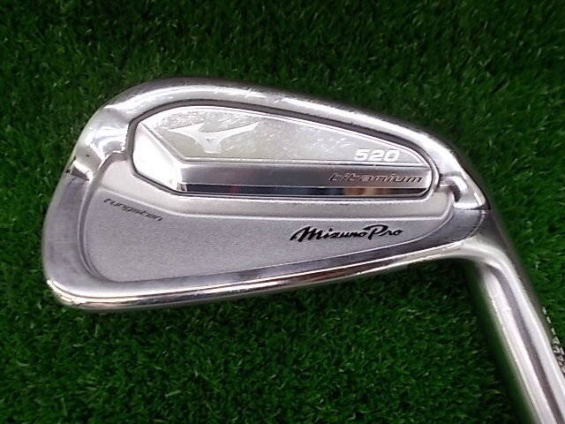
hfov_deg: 60.0
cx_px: 282
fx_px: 490
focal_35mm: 30
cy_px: 212
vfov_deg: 46.8
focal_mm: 5.3
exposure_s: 1/25
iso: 125
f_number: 3.4
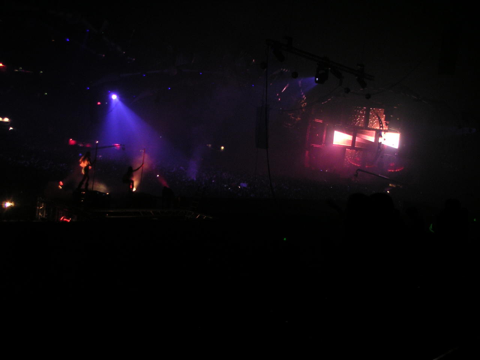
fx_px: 527
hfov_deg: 49.0
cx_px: 240
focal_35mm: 38
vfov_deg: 37.7
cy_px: 180
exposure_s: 1/10
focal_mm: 6
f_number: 2.8
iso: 100
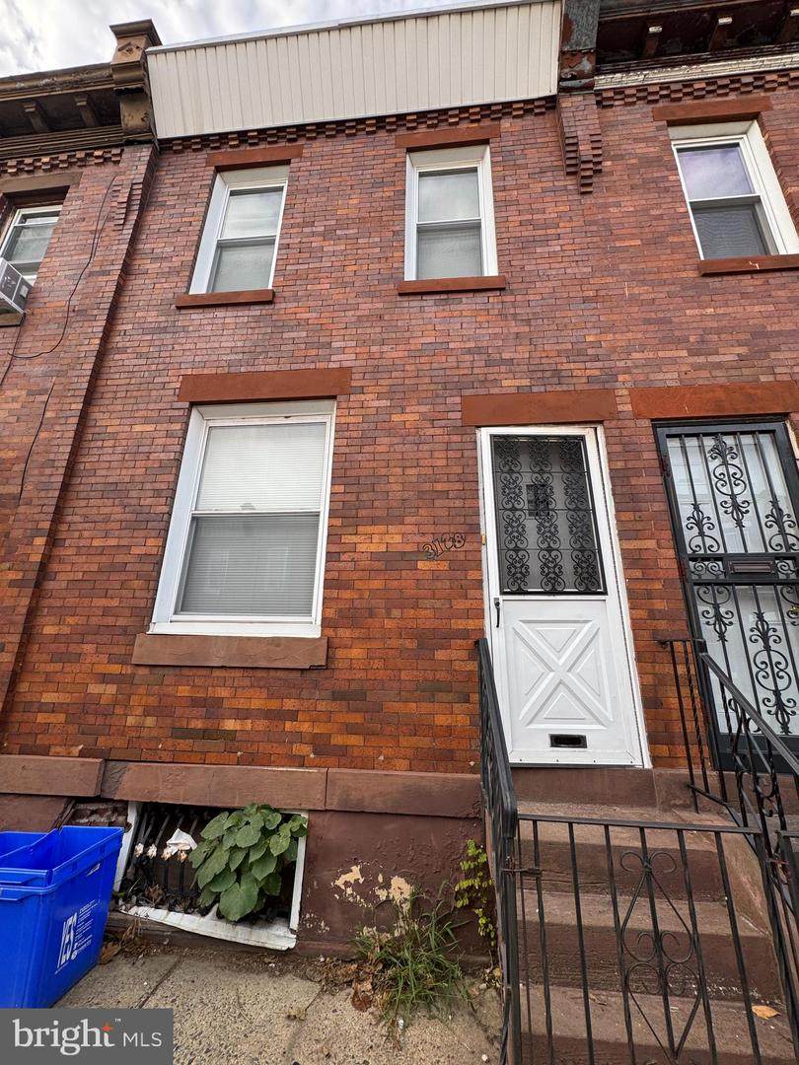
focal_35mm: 14
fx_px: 431
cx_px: 400
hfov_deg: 85.7
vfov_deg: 102.1
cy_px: 532
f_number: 2.2
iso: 40
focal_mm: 2.22
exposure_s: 1/338
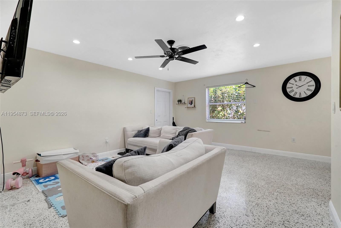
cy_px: 114
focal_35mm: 16
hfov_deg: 95.0
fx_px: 156
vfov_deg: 72.0
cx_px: 170
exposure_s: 1/4
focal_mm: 16.5
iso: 640
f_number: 13
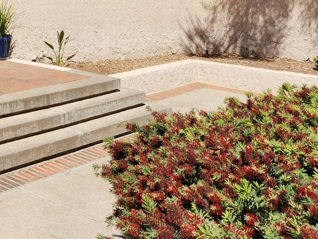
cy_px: -93
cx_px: -111
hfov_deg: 24.9
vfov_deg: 20.0
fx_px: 606
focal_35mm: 66
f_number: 1.8
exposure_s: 1/2134
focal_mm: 5.4
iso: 20
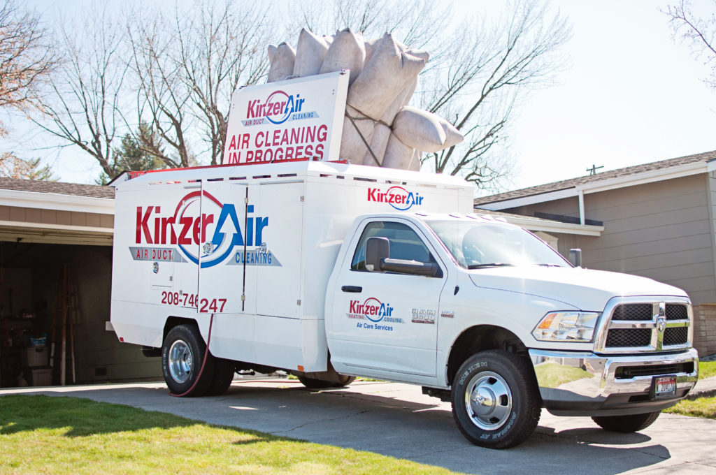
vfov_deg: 25.7
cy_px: 238
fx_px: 1043
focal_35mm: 52
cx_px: 358
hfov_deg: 37.9
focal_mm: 35
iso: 400
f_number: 2.8
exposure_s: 1/4000
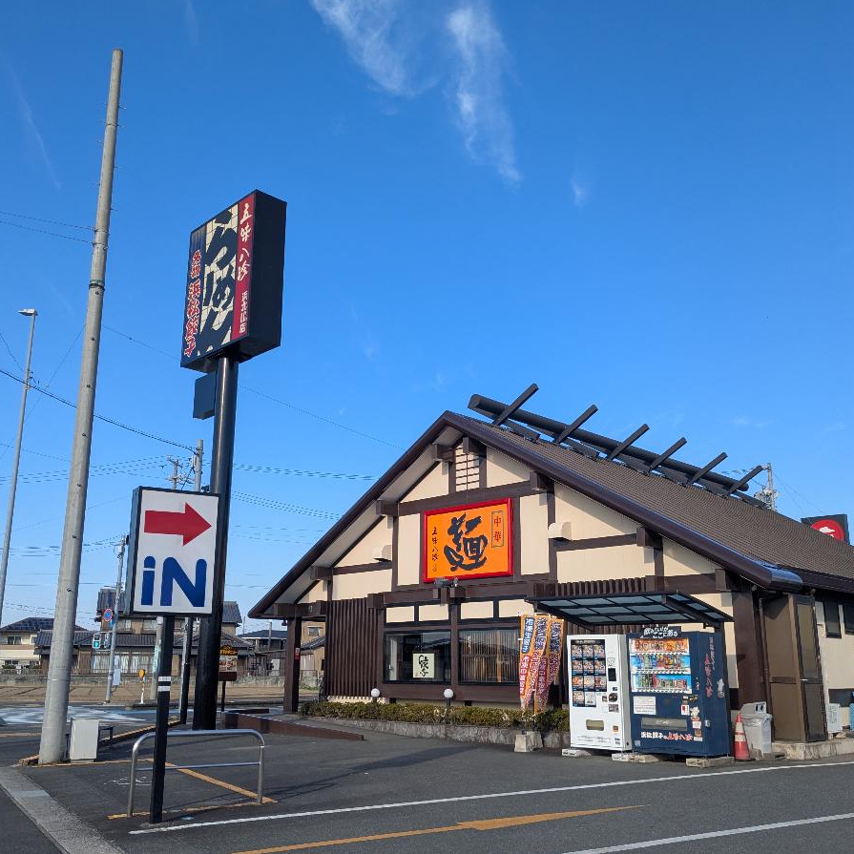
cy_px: 426
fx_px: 893
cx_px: 432
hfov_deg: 51.1
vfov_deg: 51.1
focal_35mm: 32
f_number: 1.73
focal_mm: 4.38
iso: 57
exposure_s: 1/2128
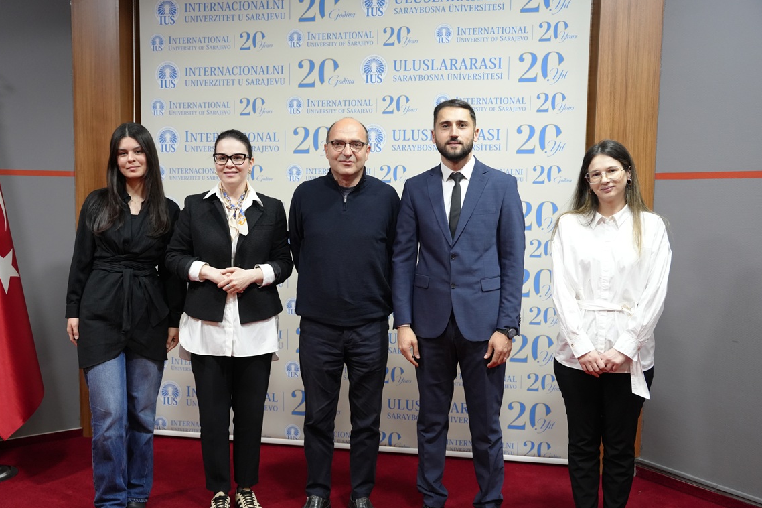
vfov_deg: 36.5
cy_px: 270
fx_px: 769
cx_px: 344
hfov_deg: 52.6
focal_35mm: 36
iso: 3200
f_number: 2.8
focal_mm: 32.3
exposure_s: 1/100
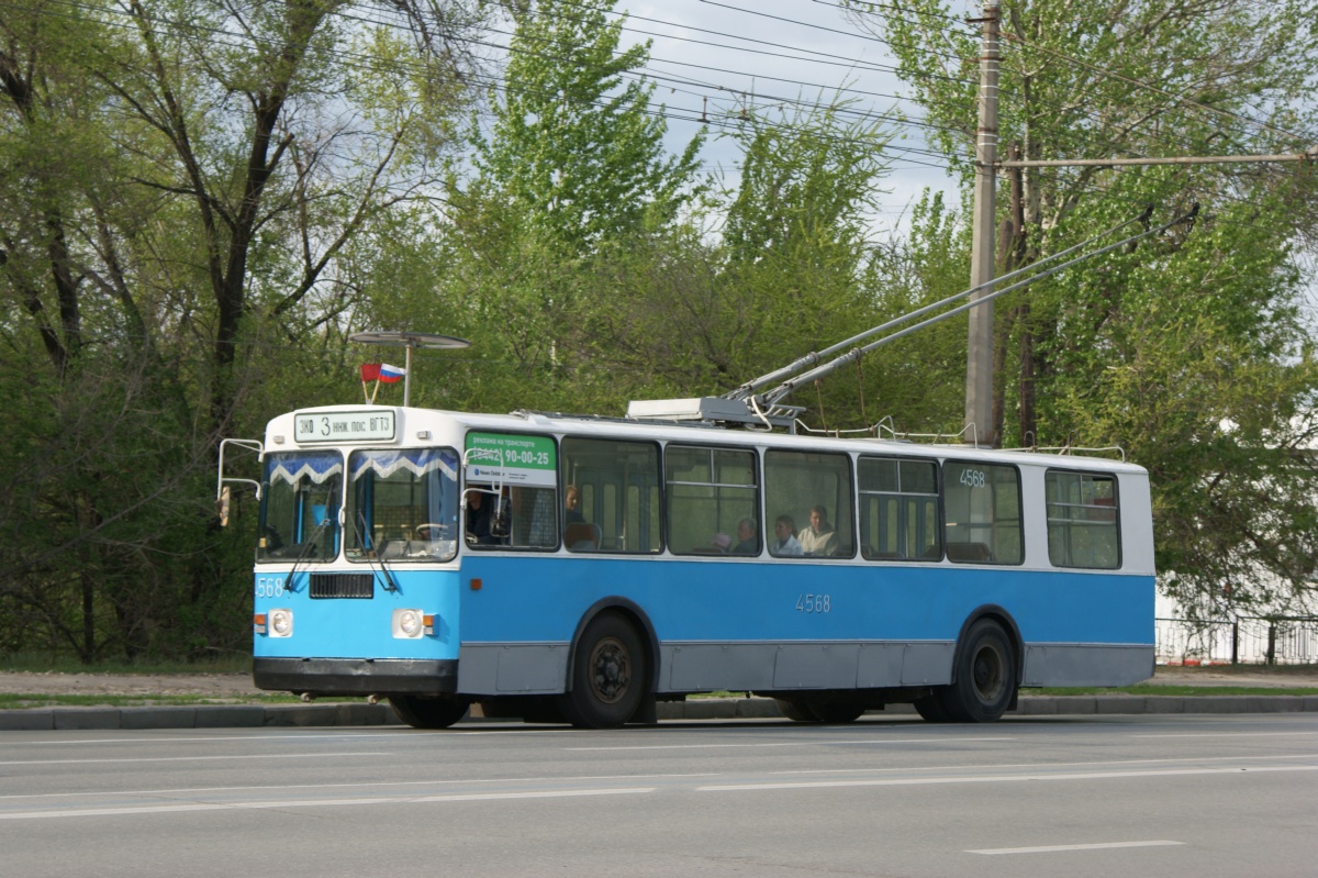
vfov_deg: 13.0
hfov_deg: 19.5
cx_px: 659
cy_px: 439
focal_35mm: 105
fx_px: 3842
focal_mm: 70
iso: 100
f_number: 8
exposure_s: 1/125
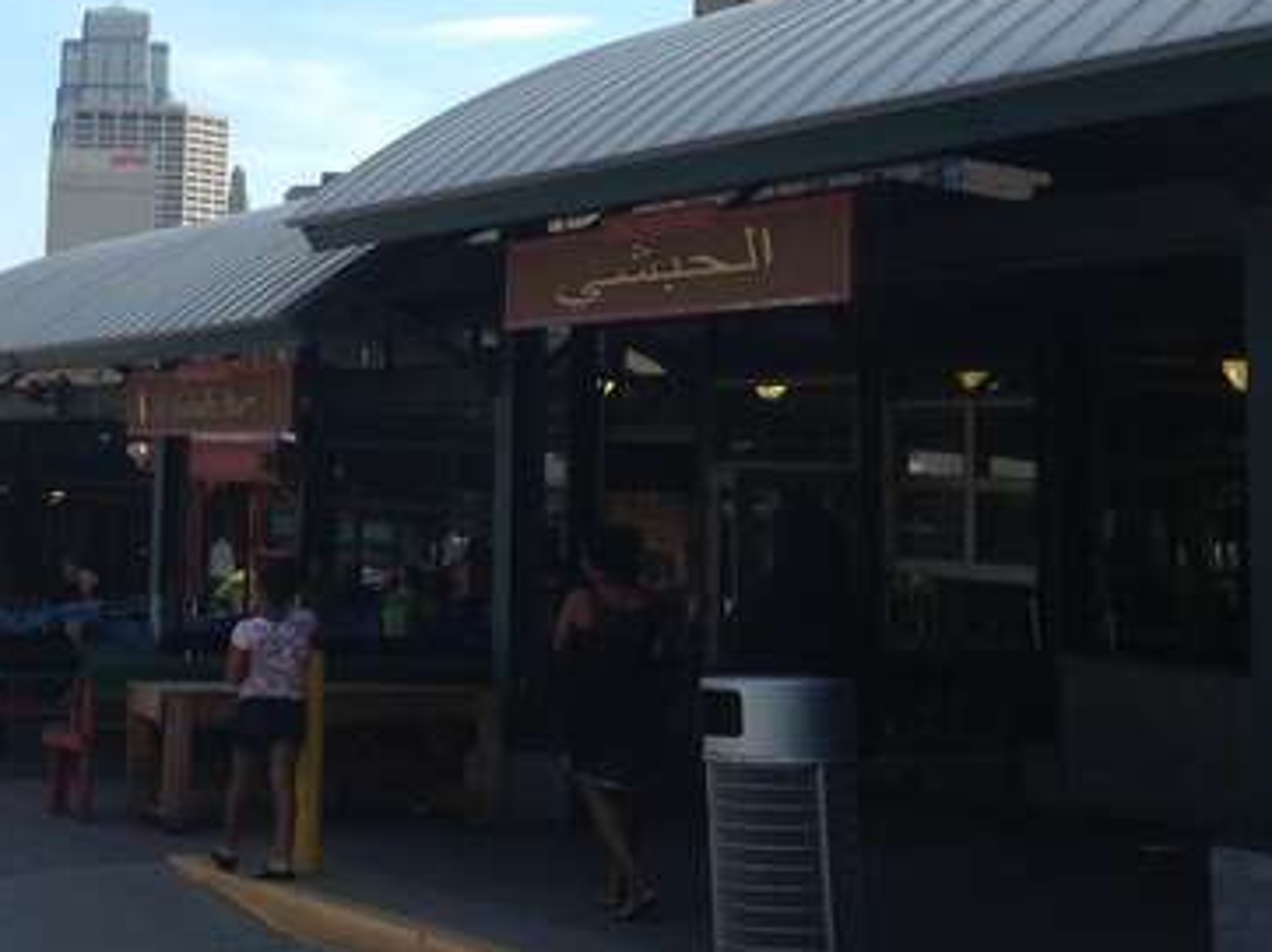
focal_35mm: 73
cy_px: 158
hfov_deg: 25.9
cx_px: 155
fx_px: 2681
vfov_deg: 19.9
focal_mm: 4.13
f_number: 2.4
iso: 50
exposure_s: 1/1205
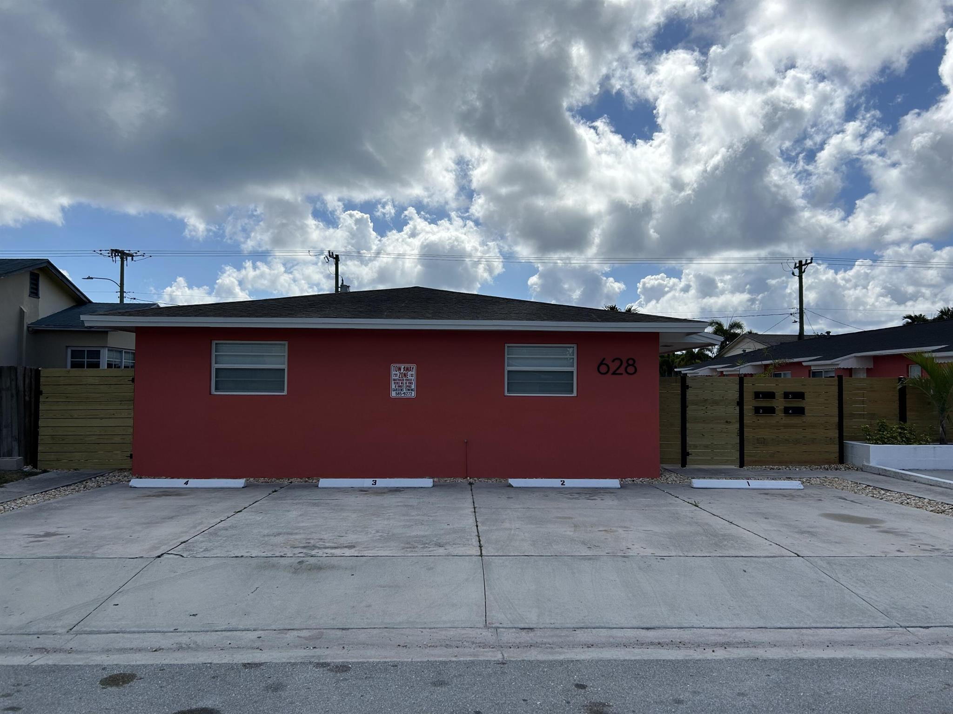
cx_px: 476
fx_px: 716
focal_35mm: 26
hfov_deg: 67.3
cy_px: 357
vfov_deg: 53.1
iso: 50
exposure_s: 1/10309
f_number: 1.5
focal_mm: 5.7
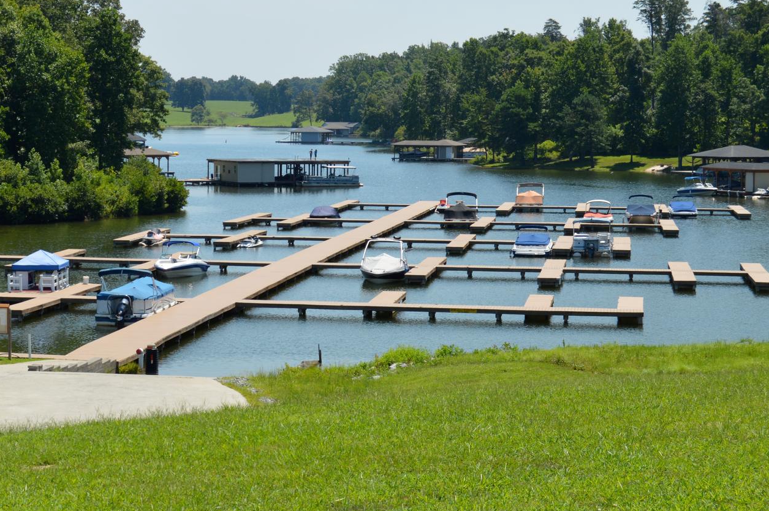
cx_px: 182
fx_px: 1984
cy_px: 245
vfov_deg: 14.7
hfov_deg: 21.7
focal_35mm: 93
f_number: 8
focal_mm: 38
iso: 100
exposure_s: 1/250
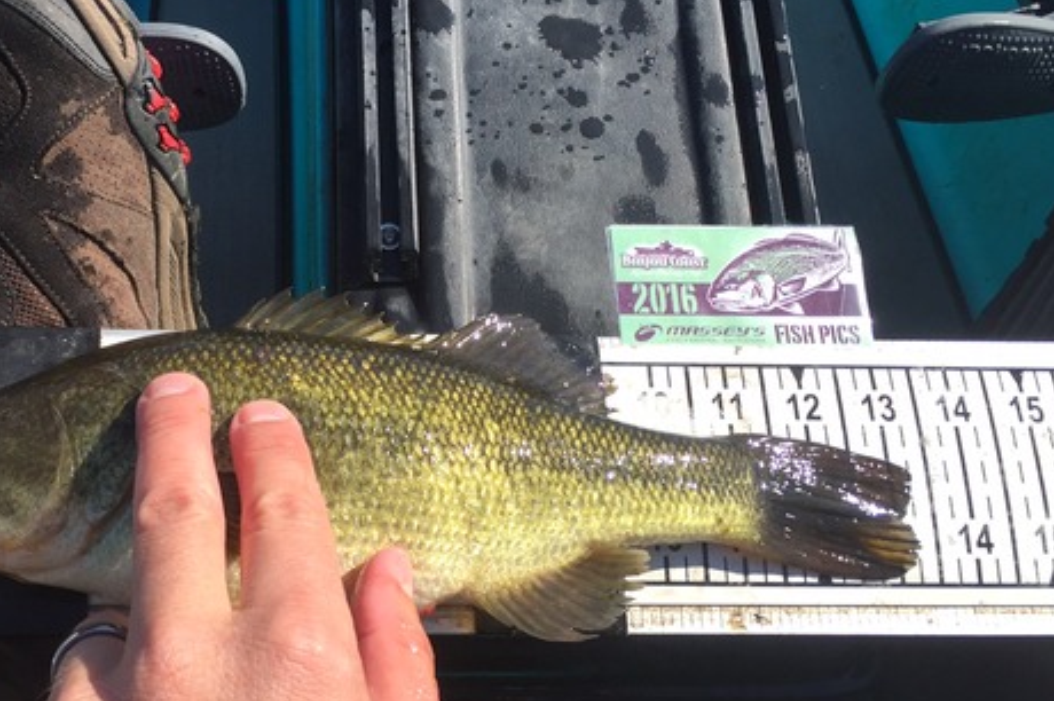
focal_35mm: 42
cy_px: 385
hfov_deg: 45.9
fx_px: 1229
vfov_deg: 31.8
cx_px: 380
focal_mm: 4.15
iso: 32
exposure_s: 1/1319
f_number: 2.2
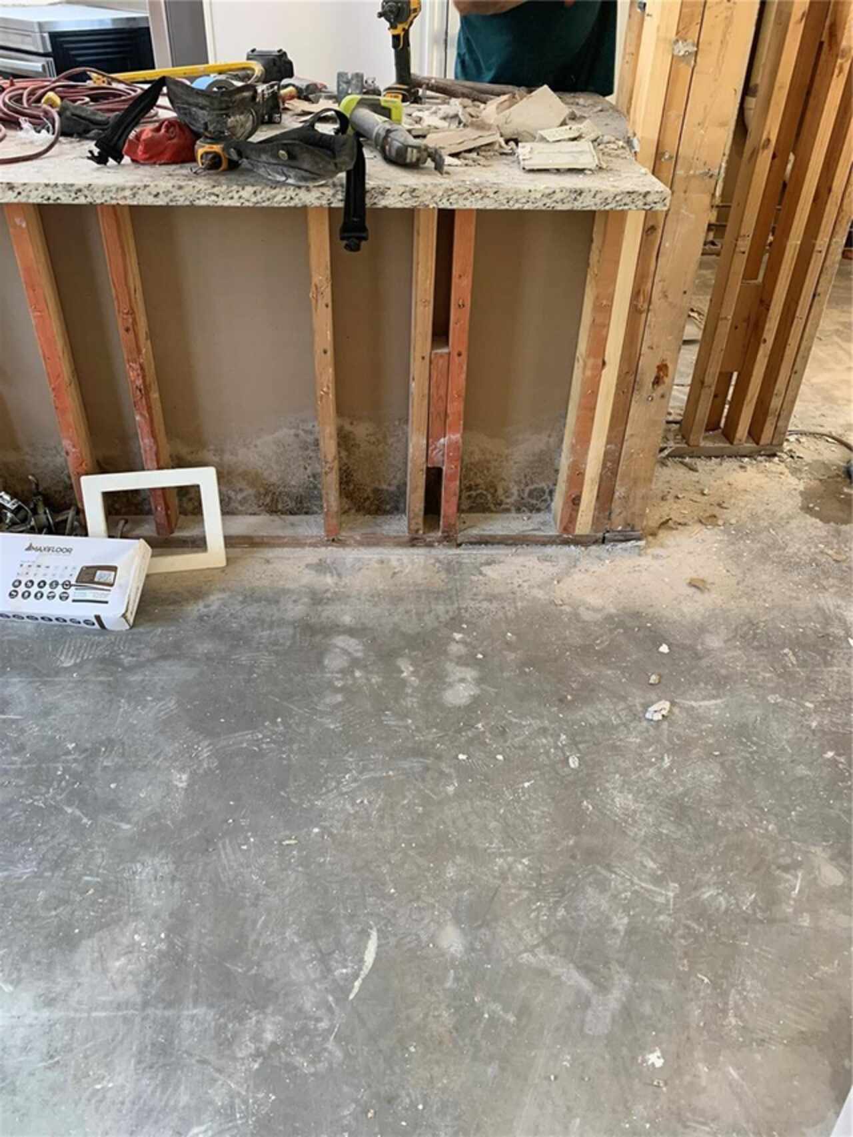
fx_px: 854
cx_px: 426
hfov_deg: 53.1
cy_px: 568
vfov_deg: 67.3
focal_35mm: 26
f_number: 1.8
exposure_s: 1/60
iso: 125
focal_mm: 4.25
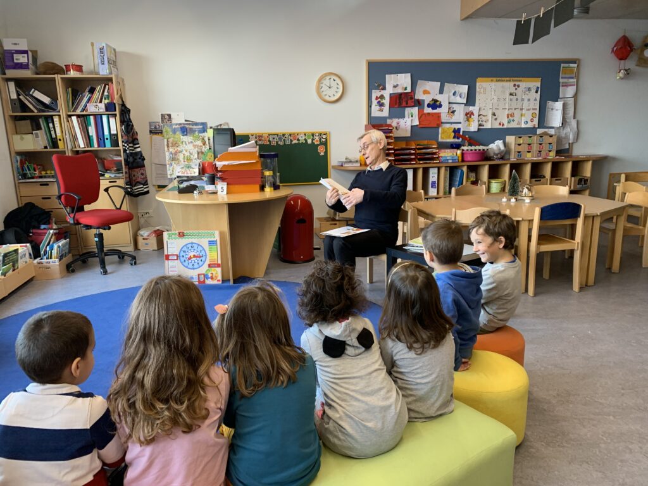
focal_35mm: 26
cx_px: 324
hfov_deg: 67.3
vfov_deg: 53.1
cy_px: 243
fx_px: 487
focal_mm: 4.25
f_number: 1.8
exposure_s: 1/60
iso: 125
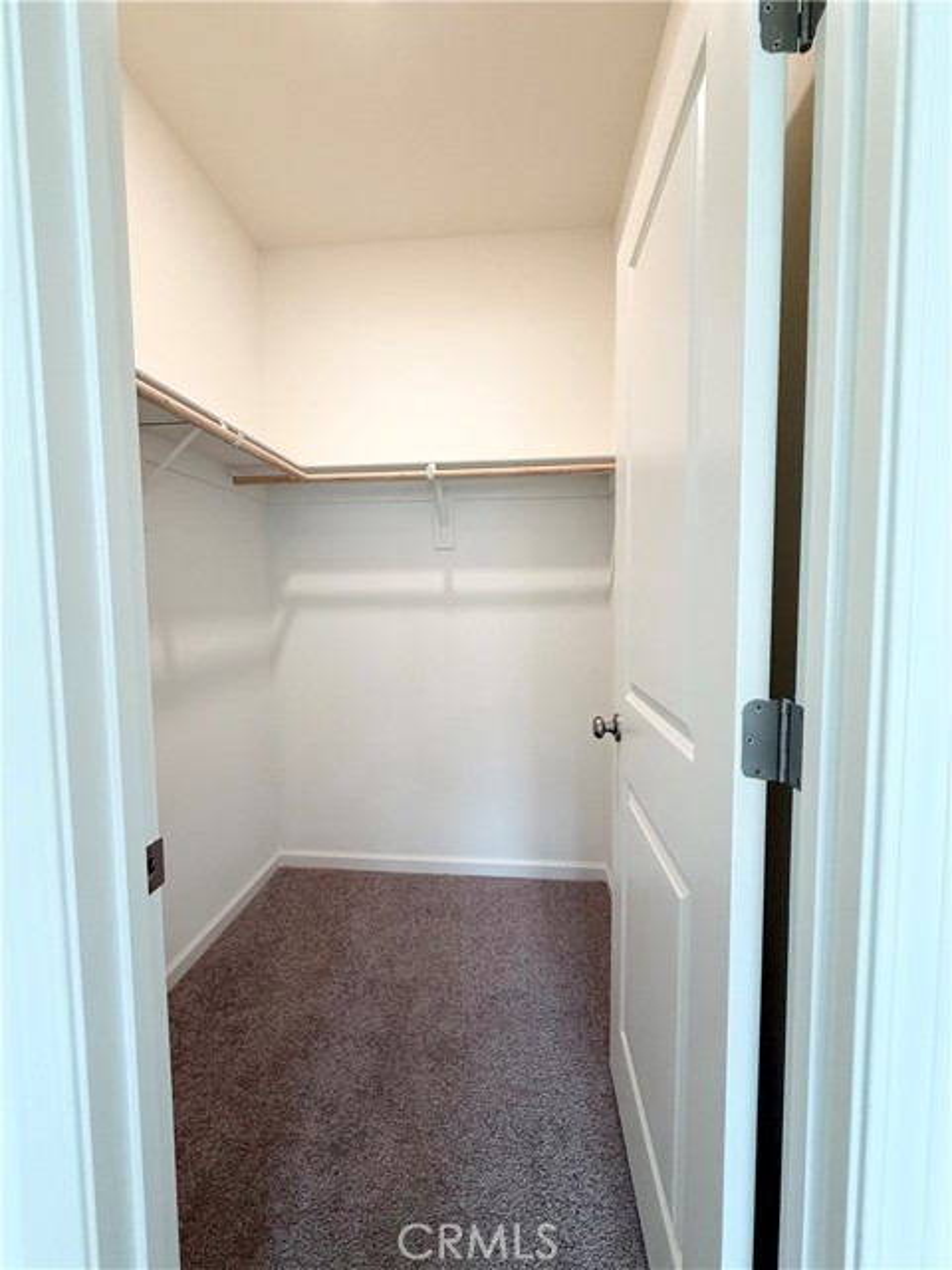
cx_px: 476
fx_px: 513
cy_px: 635
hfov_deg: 85.7
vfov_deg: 102.1
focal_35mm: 14
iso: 200
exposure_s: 1/120
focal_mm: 2.22
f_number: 2.2
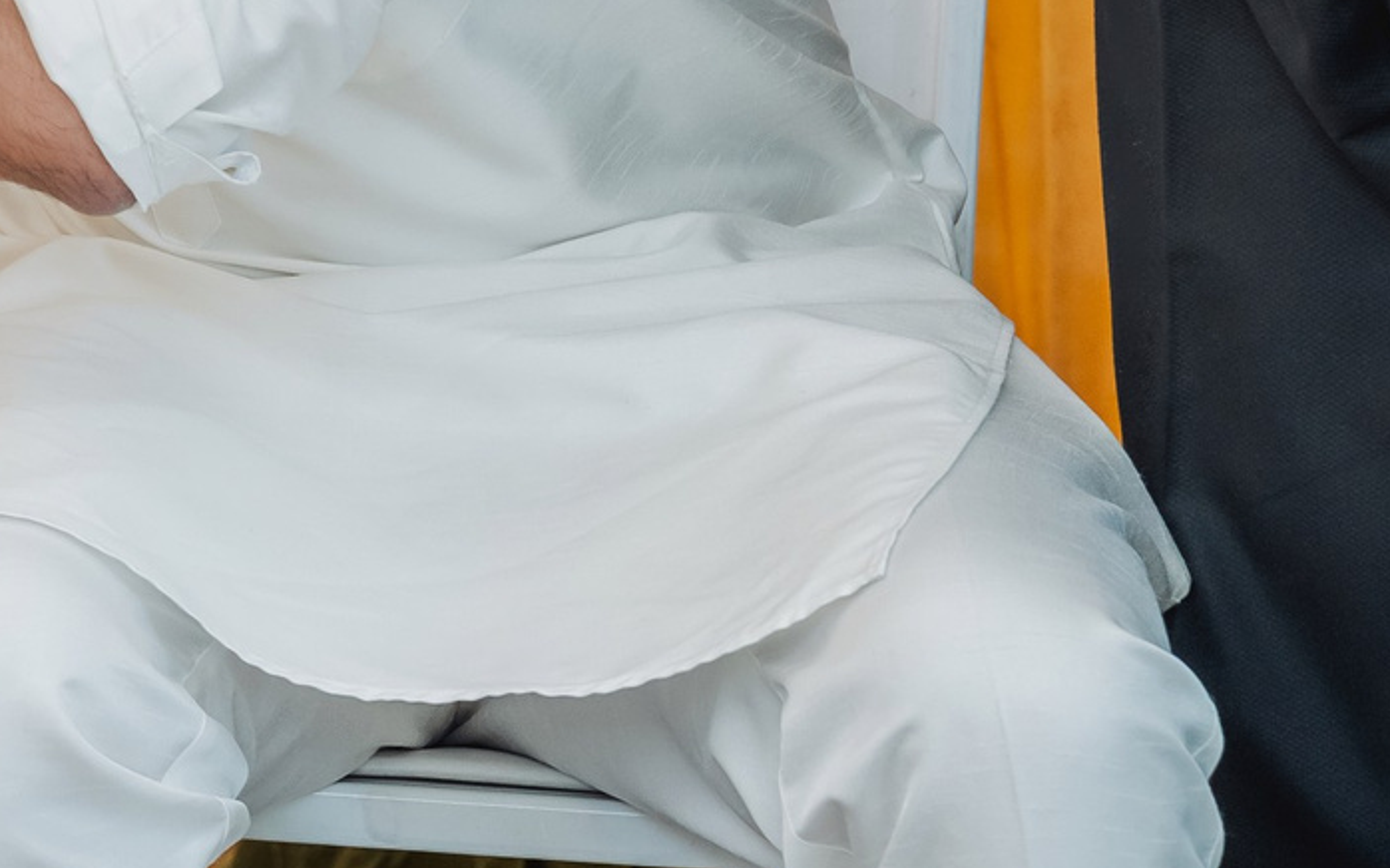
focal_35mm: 187
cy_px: -222
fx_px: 7083
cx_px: -814
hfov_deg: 10.7
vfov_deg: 7.0
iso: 1000
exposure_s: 1/250
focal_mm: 50
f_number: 4
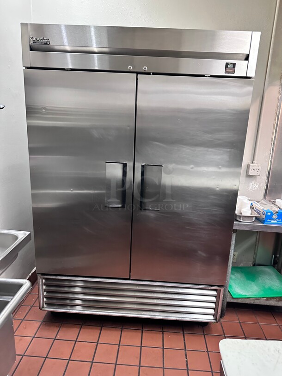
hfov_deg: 56.8
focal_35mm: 24
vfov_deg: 71.6
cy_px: 188
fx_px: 261
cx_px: 141
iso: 640
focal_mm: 6.86
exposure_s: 1/60
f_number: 1.78
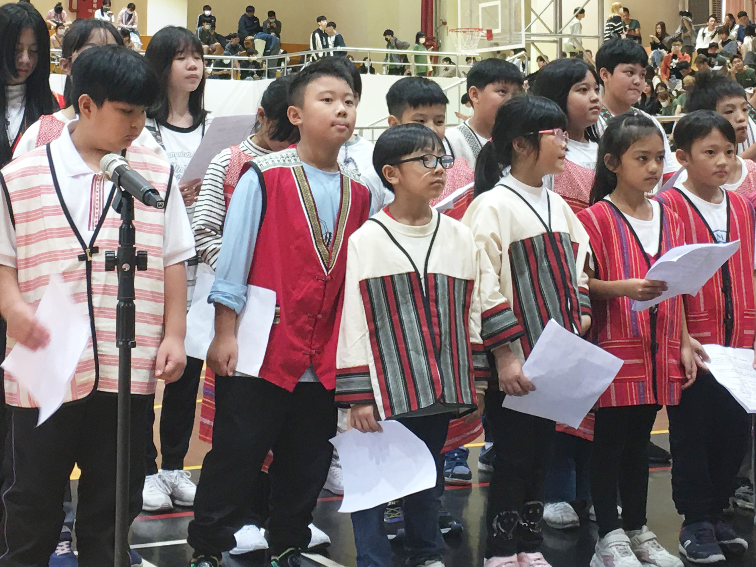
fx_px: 1703
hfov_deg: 25.0
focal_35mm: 78
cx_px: 434
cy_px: 104
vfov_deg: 18.7
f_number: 2.2
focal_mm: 4.15
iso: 25
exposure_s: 1/15
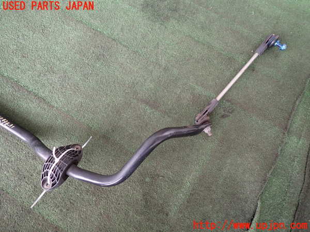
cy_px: 116
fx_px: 224
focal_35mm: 25
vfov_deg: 54.9
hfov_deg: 69.4
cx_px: 155
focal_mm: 4.5
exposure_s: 1/60
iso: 200
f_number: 2
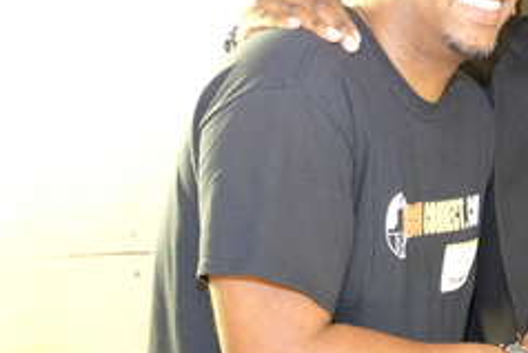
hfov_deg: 20.3
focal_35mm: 94
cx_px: 632
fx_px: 1379
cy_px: 188
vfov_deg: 14.6
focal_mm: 21.4
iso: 800
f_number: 3.2
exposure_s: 1/6
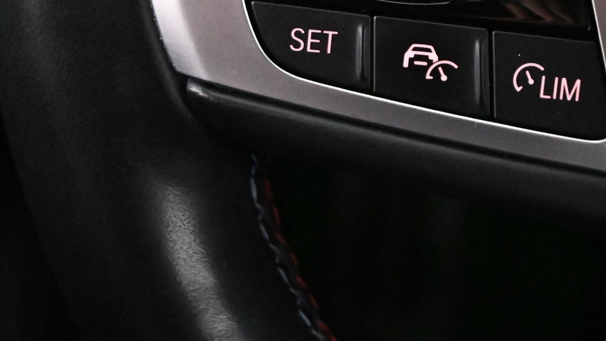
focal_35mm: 80
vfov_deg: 14.8
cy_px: -37
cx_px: 512
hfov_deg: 26.1
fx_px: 1277
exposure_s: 1/40
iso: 12800
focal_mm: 26.5
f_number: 4.5
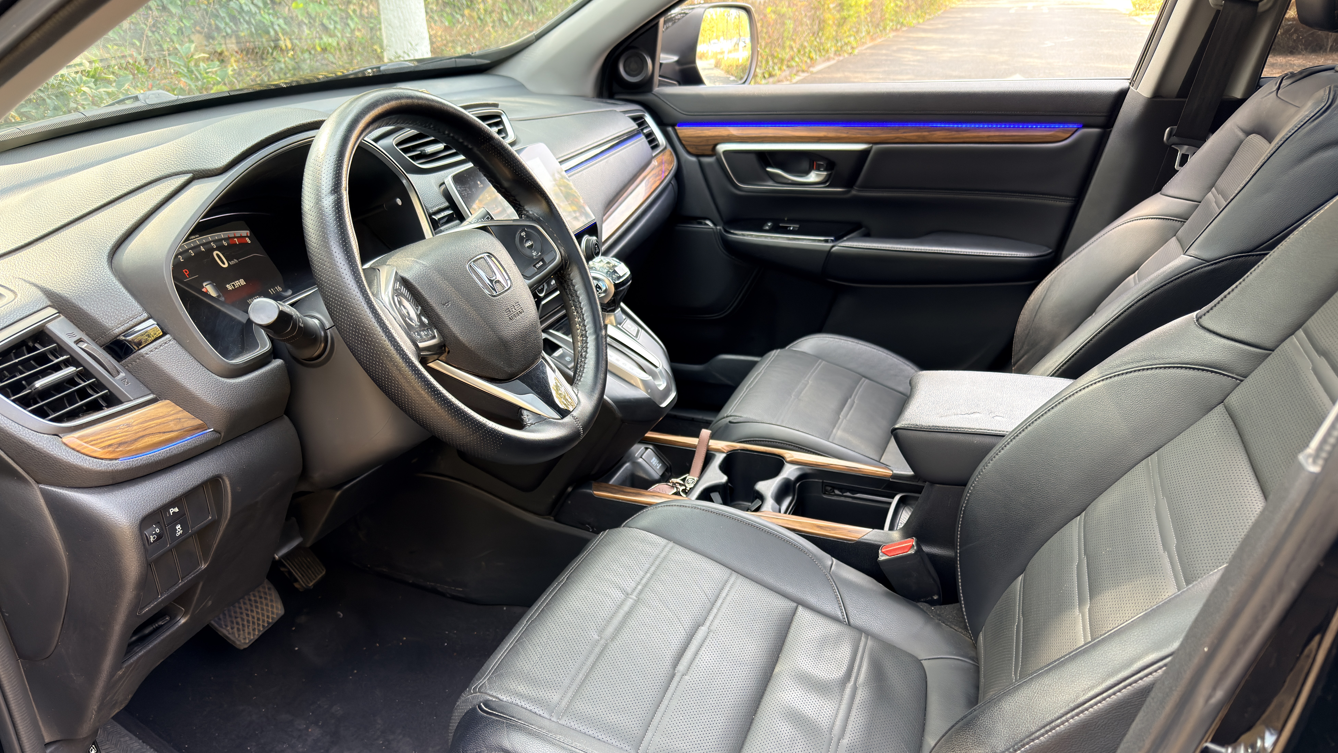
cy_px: 494
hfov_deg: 69.8
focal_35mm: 27
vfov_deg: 42.4
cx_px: 653
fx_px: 958
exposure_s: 1/104
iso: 160
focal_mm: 6.76
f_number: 1.78
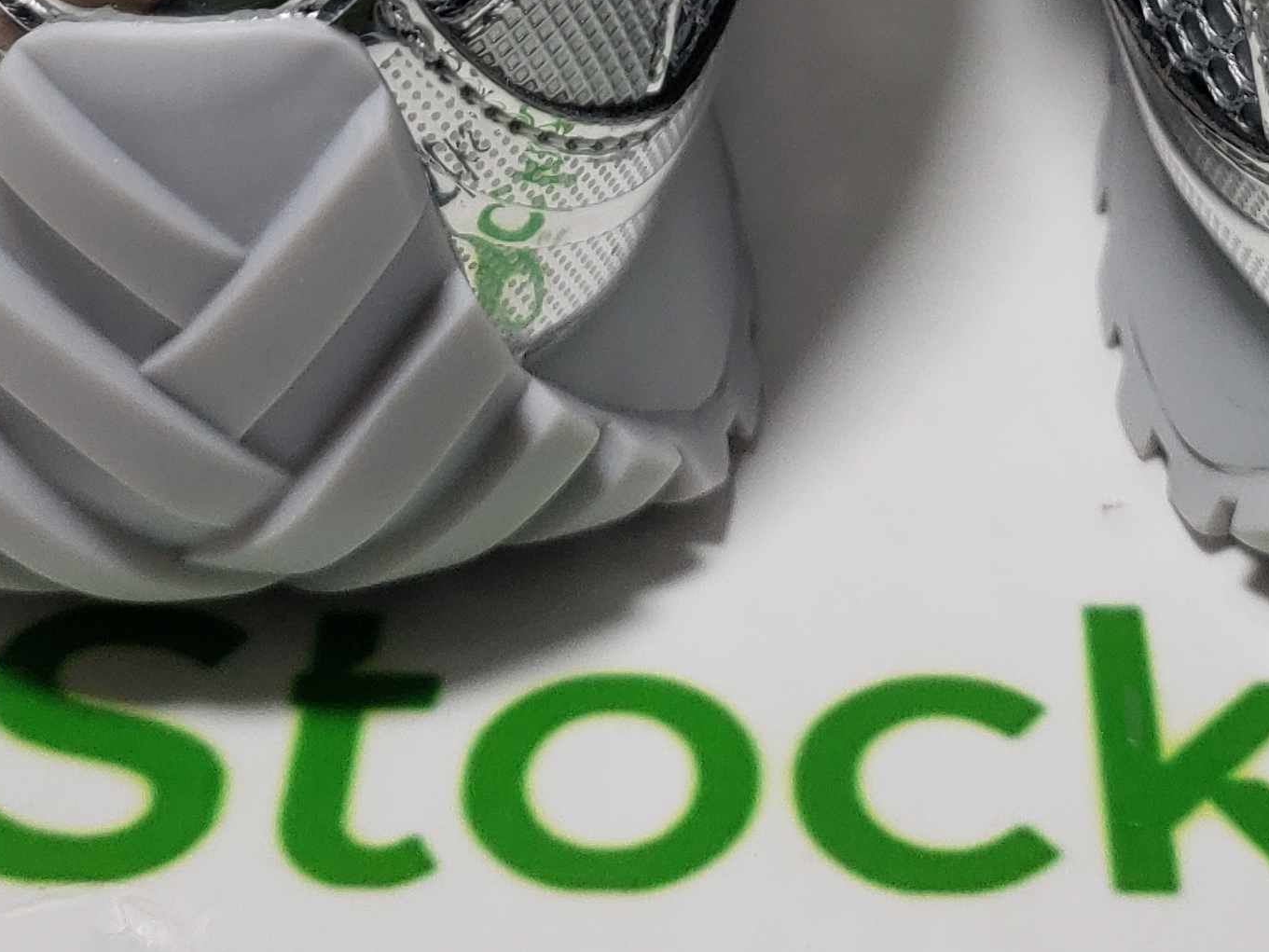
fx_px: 2823
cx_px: 811
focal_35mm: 77
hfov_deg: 25.2
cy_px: -417
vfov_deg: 17.5
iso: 50
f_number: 1.5
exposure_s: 1/377
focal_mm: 4.3
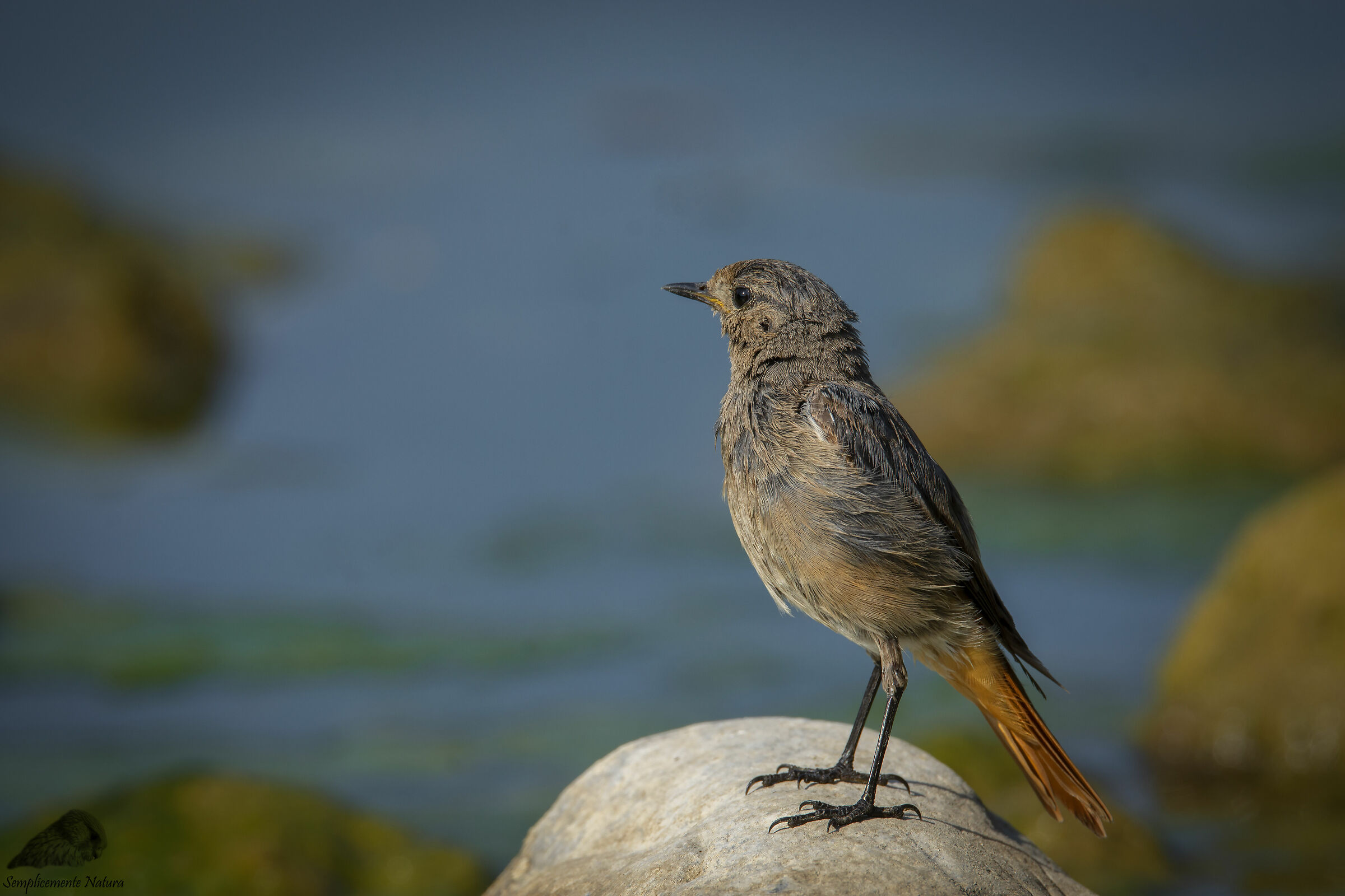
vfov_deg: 1.5
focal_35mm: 900
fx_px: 33622
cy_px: 448
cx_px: 672
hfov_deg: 2.3
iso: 200
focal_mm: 600
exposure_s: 1/500
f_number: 8
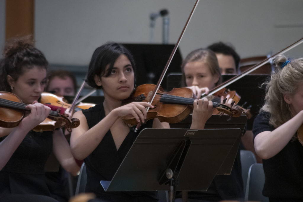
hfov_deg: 6.2
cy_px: 101
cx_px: 152
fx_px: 2778
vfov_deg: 4.2
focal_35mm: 330
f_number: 4.8
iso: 3200
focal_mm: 220
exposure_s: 1/100
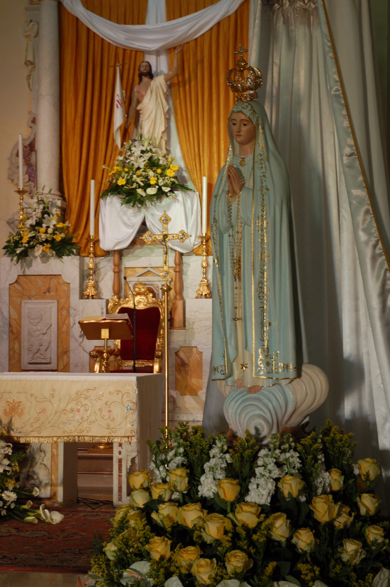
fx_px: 1074
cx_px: 195
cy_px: 294
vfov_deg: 30.5
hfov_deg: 20.6
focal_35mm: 66
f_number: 7.1
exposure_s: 1/25
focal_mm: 44
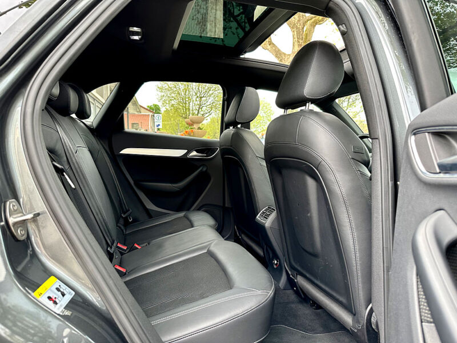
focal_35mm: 24
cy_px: 172
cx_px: 228
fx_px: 317
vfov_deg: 56.8
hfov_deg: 71.6
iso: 125
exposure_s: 1/121
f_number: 1.78
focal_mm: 6.86
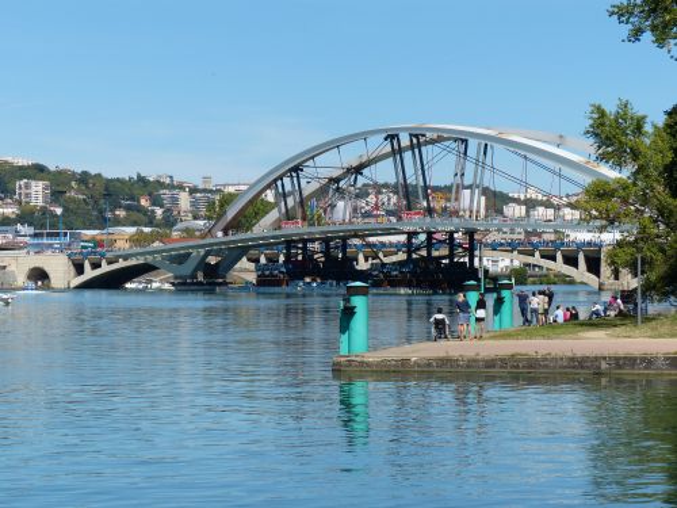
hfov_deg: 18.9
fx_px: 2034
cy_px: 254
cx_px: 338
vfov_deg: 14.2
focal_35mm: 104
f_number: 4
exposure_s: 1/1300
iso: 100
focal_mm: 18.7
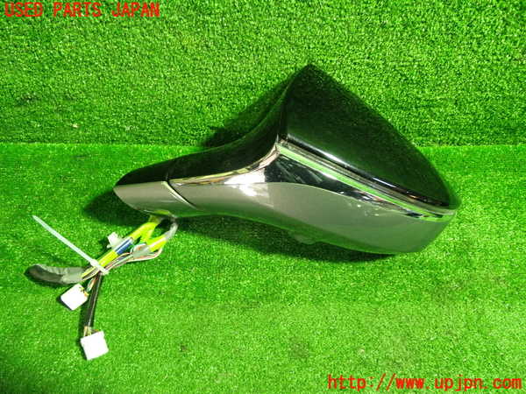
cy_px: 197
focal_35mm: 30
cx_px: 263
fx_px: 456
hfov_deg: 60.0
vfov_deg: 46.8
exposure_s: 1/30
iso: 640
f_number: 2.3
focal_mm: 5.4
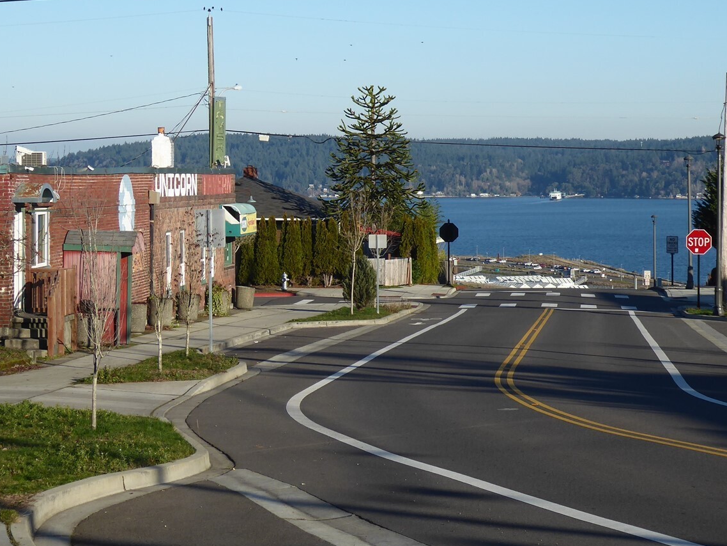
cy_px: 210
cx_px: 348
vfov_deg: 15.2
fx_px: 2038
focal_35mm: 97
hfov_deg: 20.2
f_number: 4.4
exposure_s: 1/500
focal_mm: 11.7
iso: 80
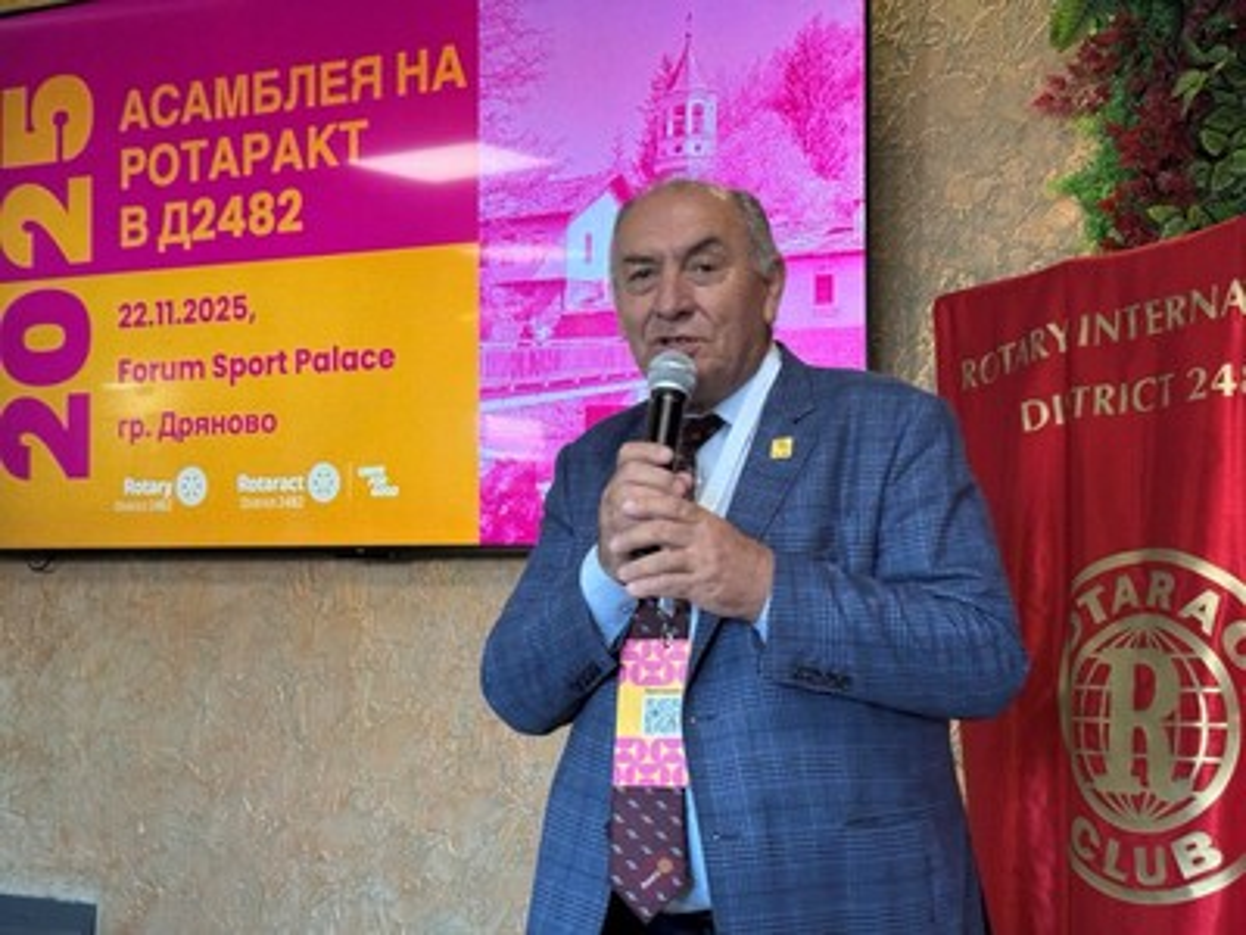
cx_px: 623
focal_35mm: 48
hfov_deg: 39.7
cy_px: 468
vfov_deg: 30.3
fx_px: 1728
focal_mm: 6.76
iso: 250
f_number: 1.78
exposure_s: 1/52
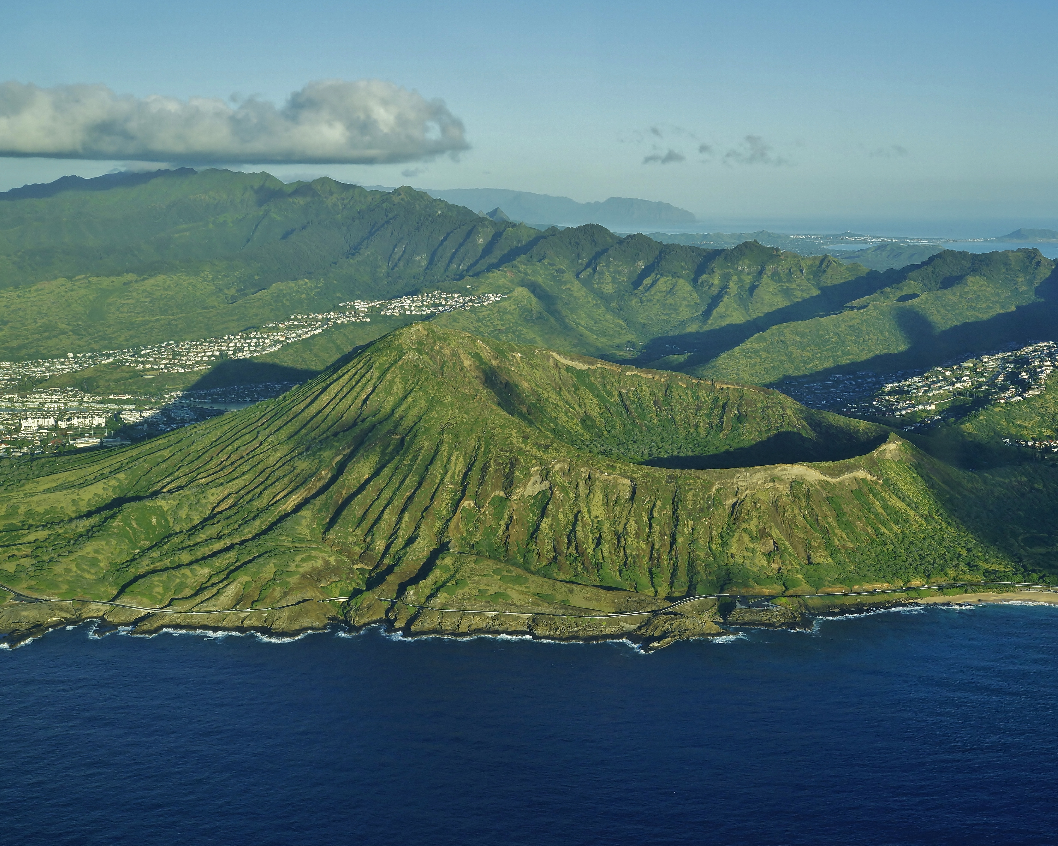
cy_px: 425
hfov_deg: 44.6
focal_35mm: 41
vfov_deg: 36.5
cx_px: 620
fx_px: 1284
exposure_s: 1/125
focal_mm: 24
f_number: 14
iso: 200
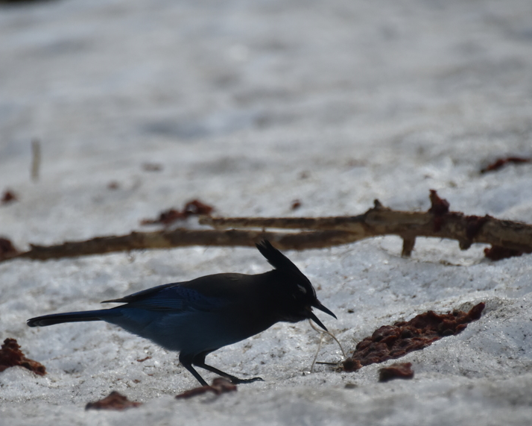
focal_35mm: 505
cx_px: 222
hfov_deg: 3.8
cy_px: 297
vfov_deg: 3.1
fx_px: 7950
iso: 1250
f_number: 5.6
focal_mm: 300
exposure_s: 1/640
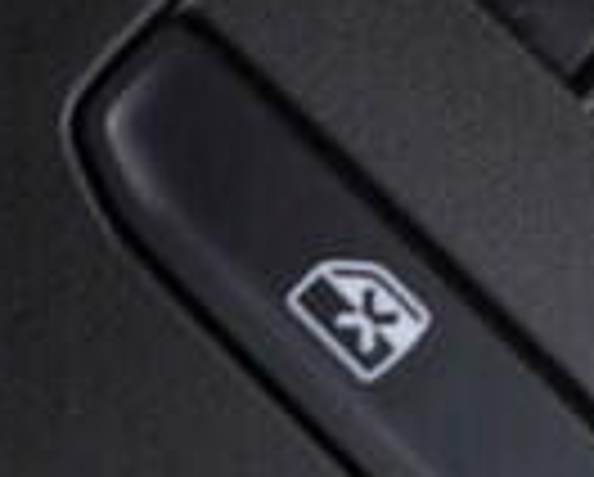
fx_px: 4613
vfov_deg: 5.8
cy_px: -353
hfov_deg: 7.3
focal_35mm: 262
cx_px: 662
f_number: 3.2
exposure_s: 1/50
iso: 125
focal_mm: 24
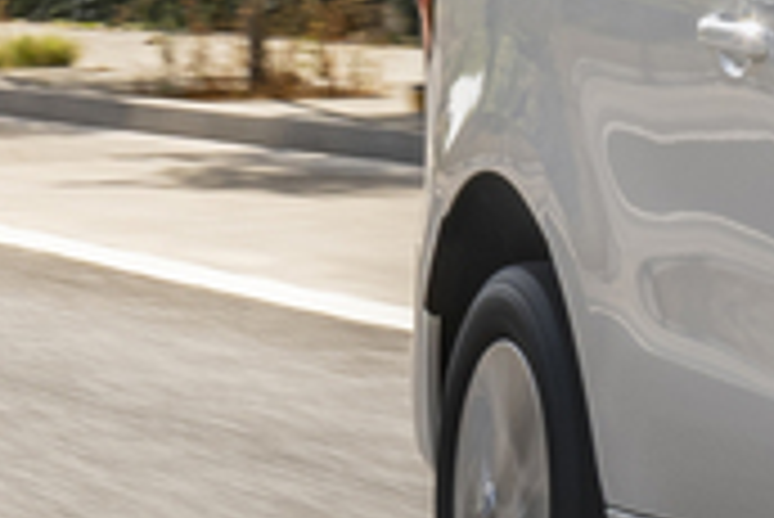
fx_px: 6455
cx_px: 1764
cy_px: 239
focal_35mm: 300
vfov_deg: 4.6
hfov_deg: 6.6
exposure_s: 1/25
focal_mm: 29
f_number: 18
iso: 50
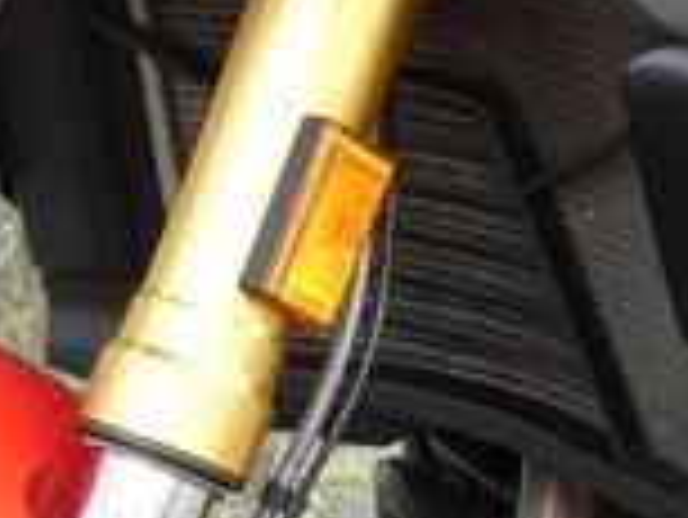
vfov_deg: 8.6
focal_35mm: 171
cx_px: 558
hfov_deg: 11.5
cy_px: 554
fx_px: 3401
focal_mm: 7.3
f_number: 3.6
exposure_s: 1/80
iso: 80
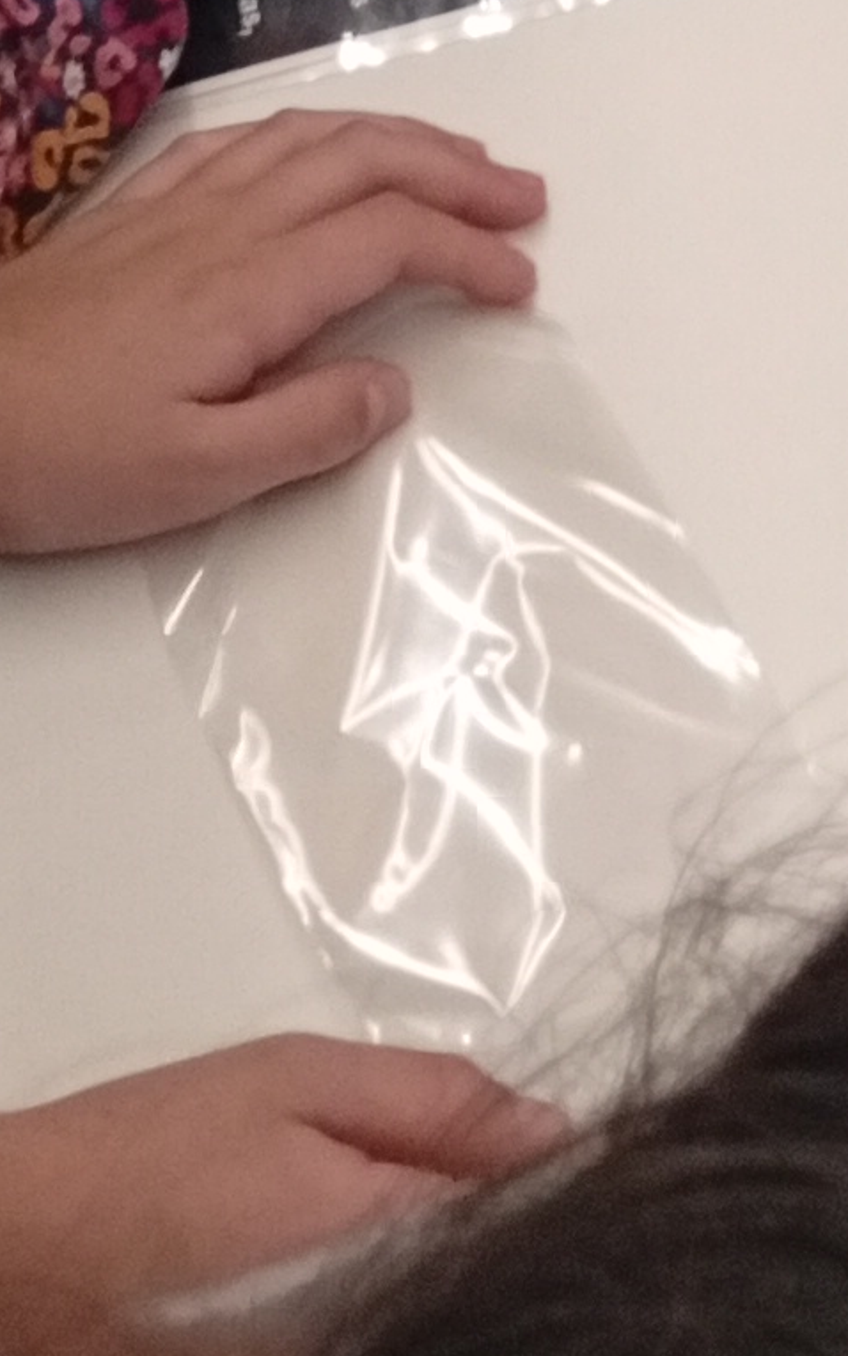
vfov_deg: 11.1
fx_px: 5653
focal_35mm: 153
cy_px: -2057
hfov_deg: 8.2
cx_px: 1698
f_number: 1.8
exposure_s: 1/33.3
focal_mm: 3.98
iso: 401
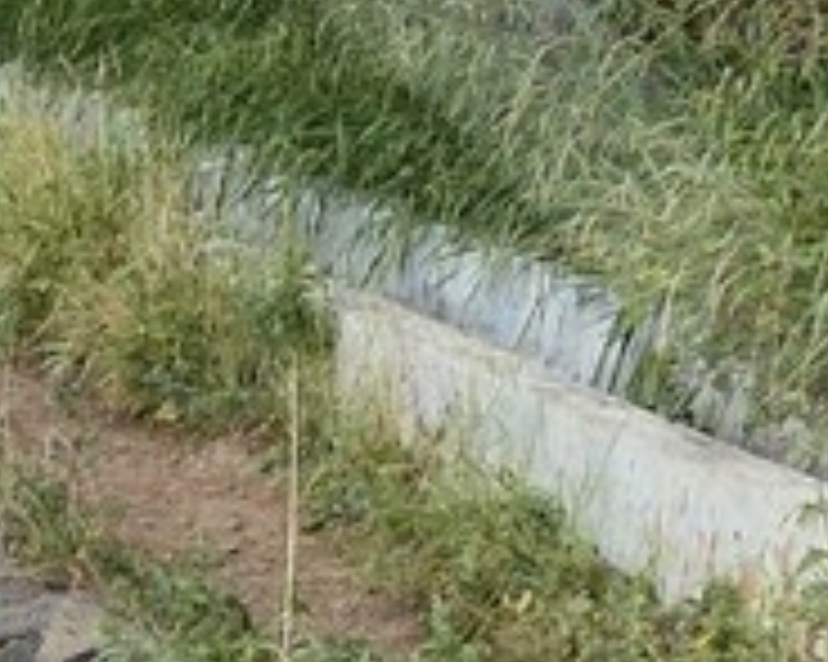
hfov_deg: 6.8
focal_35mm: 278
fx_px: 6809
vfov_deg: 5.4
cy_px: 1349
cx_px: -711
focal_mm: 34
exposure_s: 1/60
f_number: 9
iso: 400
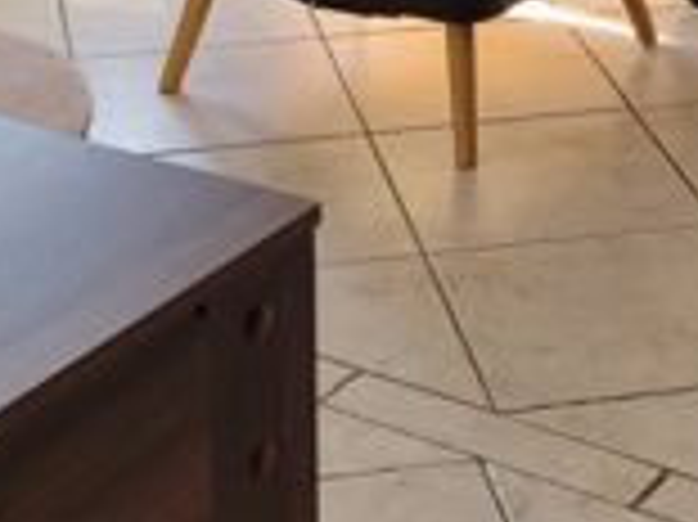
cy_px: -410
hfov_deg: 16.7
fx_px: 2378
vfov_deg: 11.6
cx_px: 477
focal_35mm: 118
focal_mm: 5.4
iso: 80
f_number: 1.8
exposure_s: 1/100
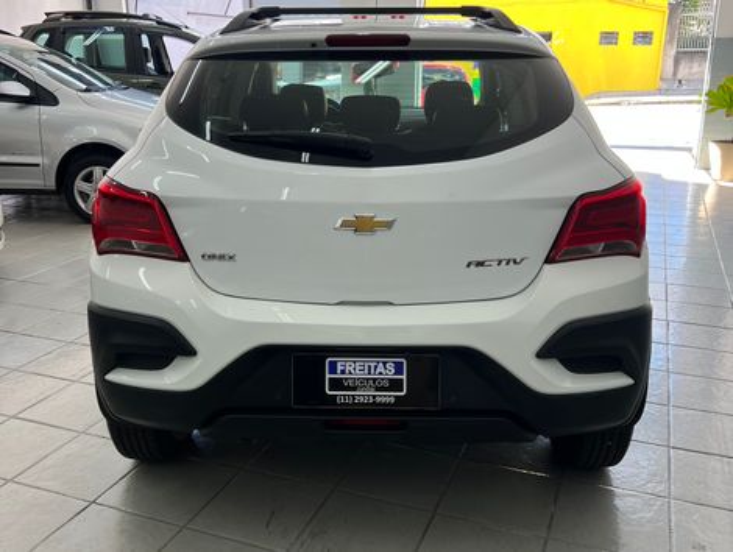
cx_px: 366
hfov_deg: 67.2
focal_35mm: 26
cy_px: 276
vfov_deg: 53.2
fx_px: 551
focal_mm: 5.7
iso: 40
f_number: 1.5
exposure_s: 1/120
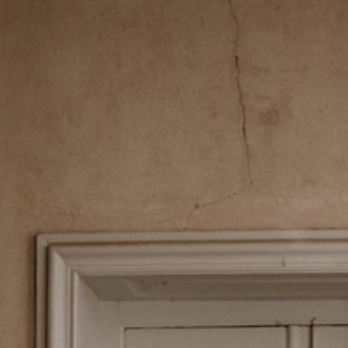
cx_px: 262
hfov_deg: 12.7
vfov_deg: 11.4
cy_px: 716
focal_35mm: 137
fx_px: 1558
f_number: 1.4
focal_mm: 35
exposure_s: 1/125
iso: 100
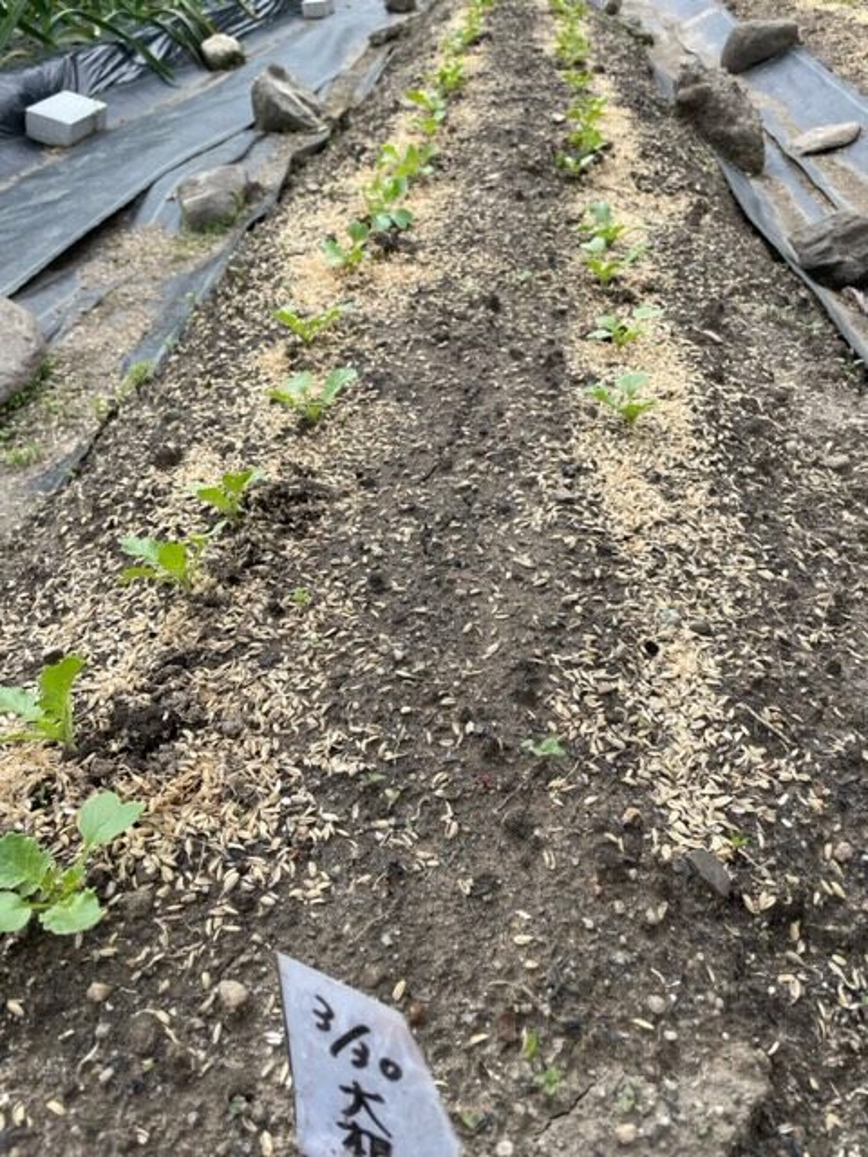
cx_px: 434
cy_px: 578
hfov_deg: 53.1
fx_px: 869
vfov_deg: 67.3
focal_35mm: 26
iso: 32
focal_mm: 4.2
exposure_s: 1/1689
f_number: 1.6
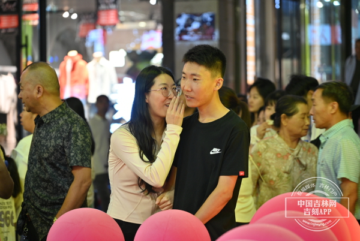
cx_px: 180
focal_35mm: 120
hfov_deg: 17.0
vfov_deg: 11.5
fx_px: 1202
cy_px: 120
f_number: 4
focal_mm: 120
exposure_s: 1/60
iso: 400
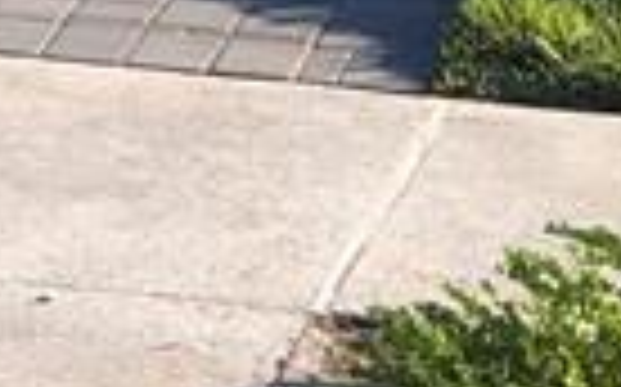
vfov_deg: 5.7
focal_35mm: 220
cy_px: -522
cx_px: -648
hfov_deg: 9.0
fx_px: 3720
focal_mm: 3.99
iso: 20
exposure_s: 1/1499
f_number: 1.8
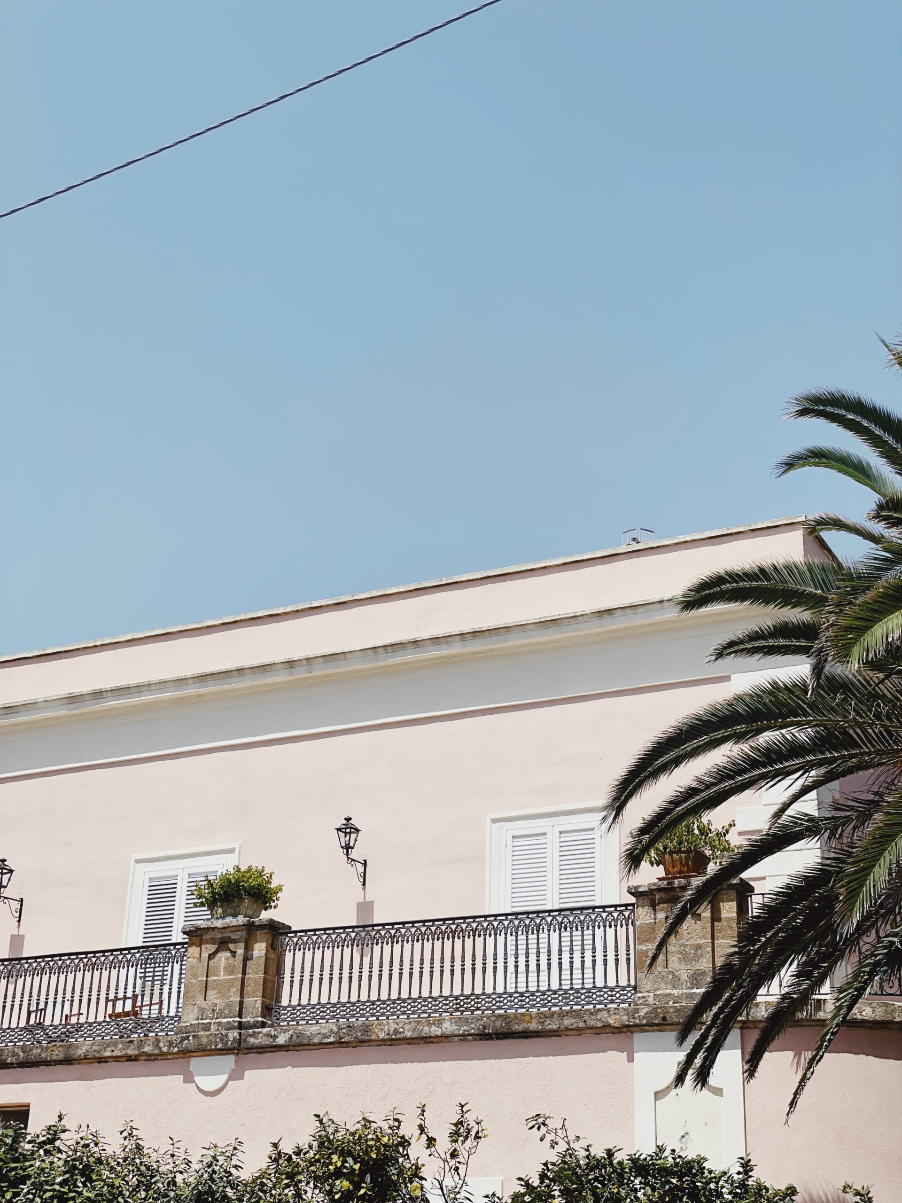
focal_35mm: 52
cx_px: 451
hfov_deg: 28.0
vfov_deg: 36.8
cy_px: 602
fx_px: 1807
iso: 25
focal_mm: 6
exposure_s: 1/2994
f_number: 2
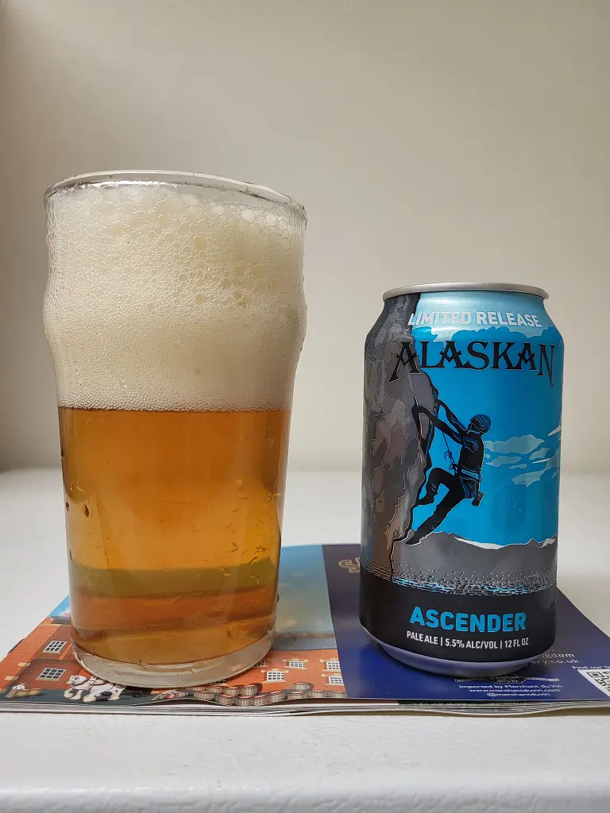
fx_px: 611
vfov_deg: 67.3
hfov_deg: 53.1
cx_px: 305
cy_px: 406
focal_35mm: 26
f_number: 1.8
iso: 250
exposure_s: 1/120
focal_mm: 5.4
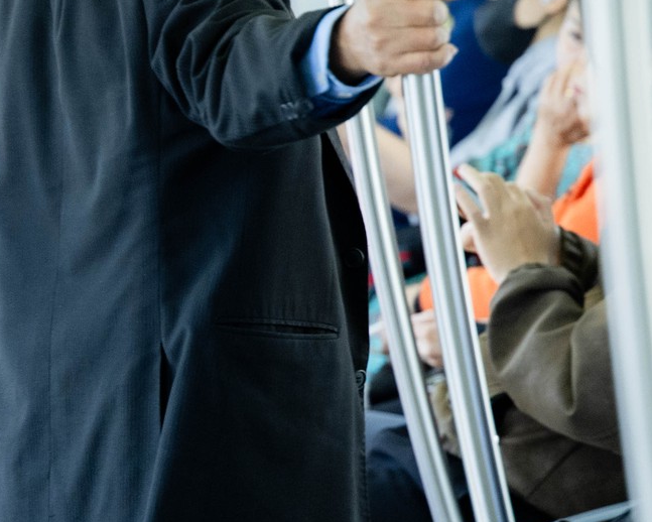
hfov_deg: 5.1
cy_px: 107
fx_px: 7277
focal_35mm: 377
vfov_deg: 4.1
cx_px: 84
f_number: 2.8
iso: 1000
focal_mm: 87
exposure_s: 1/250
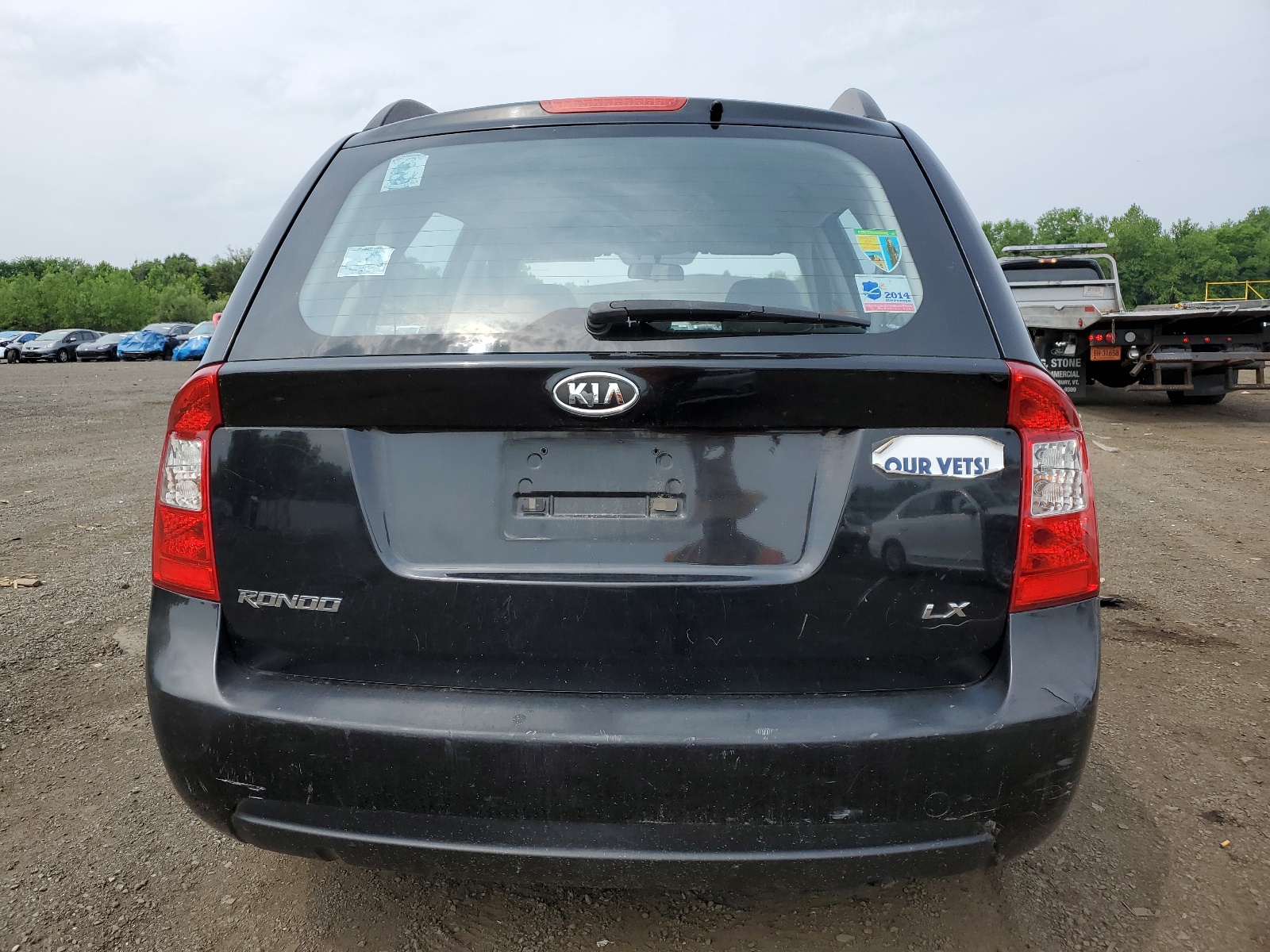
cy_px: 476
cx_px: 635
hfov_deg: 67.3
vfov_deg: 53.1
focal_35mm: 26
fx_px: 954
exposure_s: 1/2500
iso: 50
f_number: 1.5
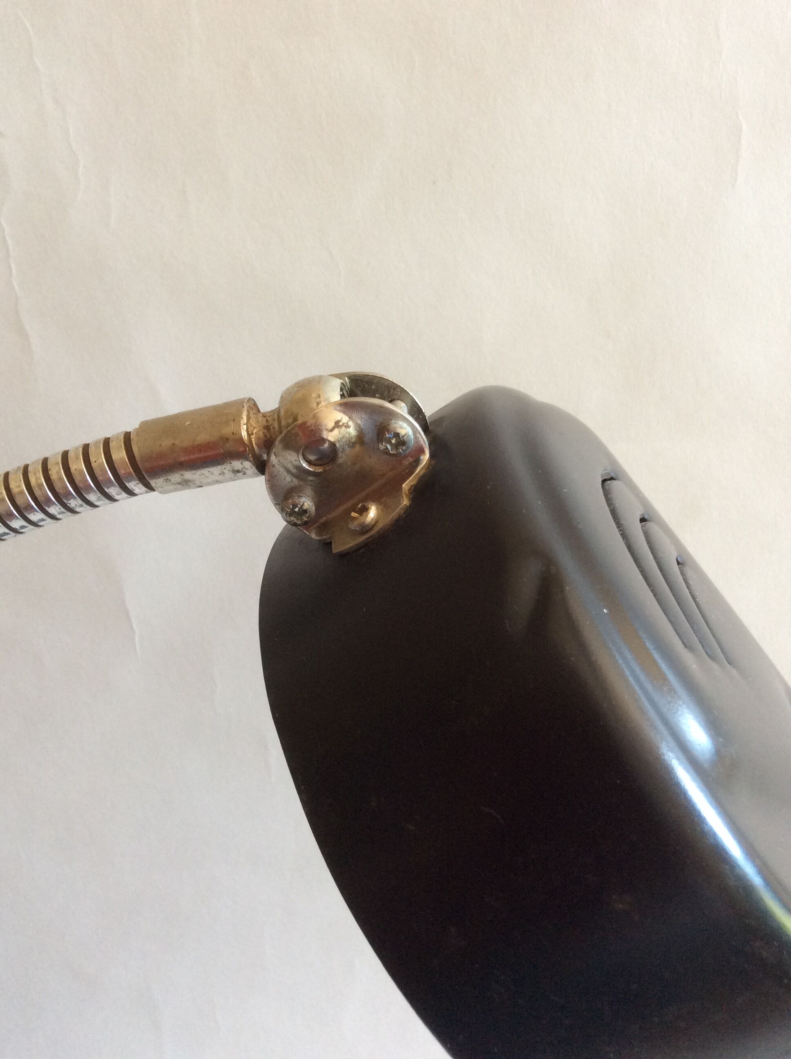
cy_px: 530
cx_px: 396
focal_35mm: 32
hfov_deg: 44.1
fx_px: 978
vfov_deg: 56.9
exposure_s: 1/25
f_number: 2.4
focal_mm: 3.3
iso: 80
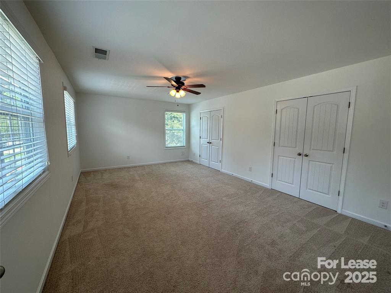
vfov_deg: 85.7
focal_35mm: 14
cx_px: 196
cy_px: 146
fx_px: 158
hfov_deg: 102.1
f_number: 2.2
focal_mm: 2.22
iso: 80
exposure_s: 1/120
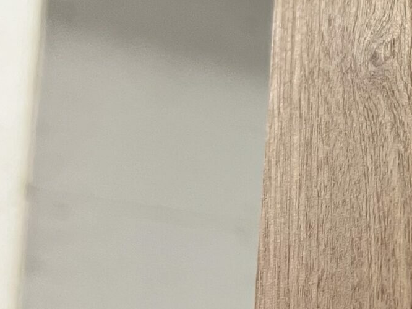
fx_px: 892
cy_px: 155
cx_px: 591
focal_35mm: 75
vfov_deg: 19.6
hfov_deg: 22.2
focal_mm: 5.7
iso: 200
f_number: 1.5
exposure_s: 1/60
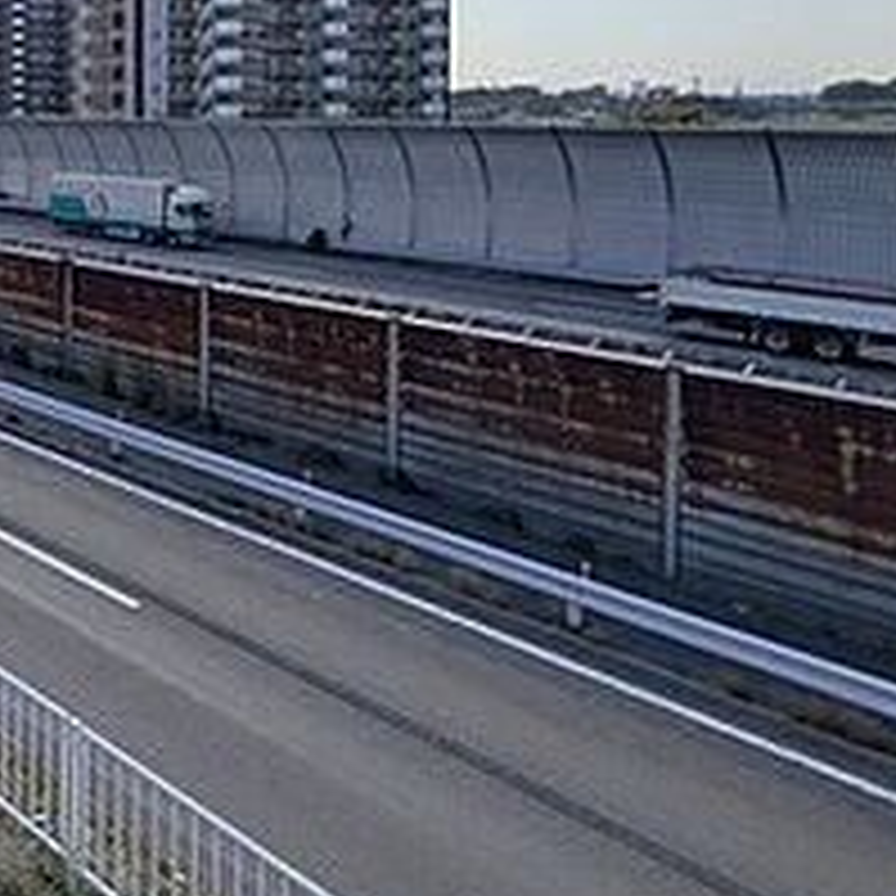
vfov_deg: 46.1
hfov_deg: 40.0
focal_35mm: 33
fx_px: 966
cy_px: 133
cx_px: -99
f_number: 1.7
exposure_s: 1/4505
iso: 41
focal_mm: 2.02
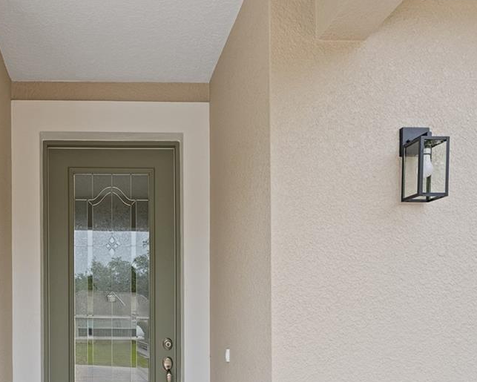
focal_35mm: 35
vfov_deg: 39.7
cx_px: 123
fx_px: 498
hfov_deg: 49.3
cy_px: 324
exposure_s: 1/125
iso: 320
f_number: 8
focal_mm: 15.1
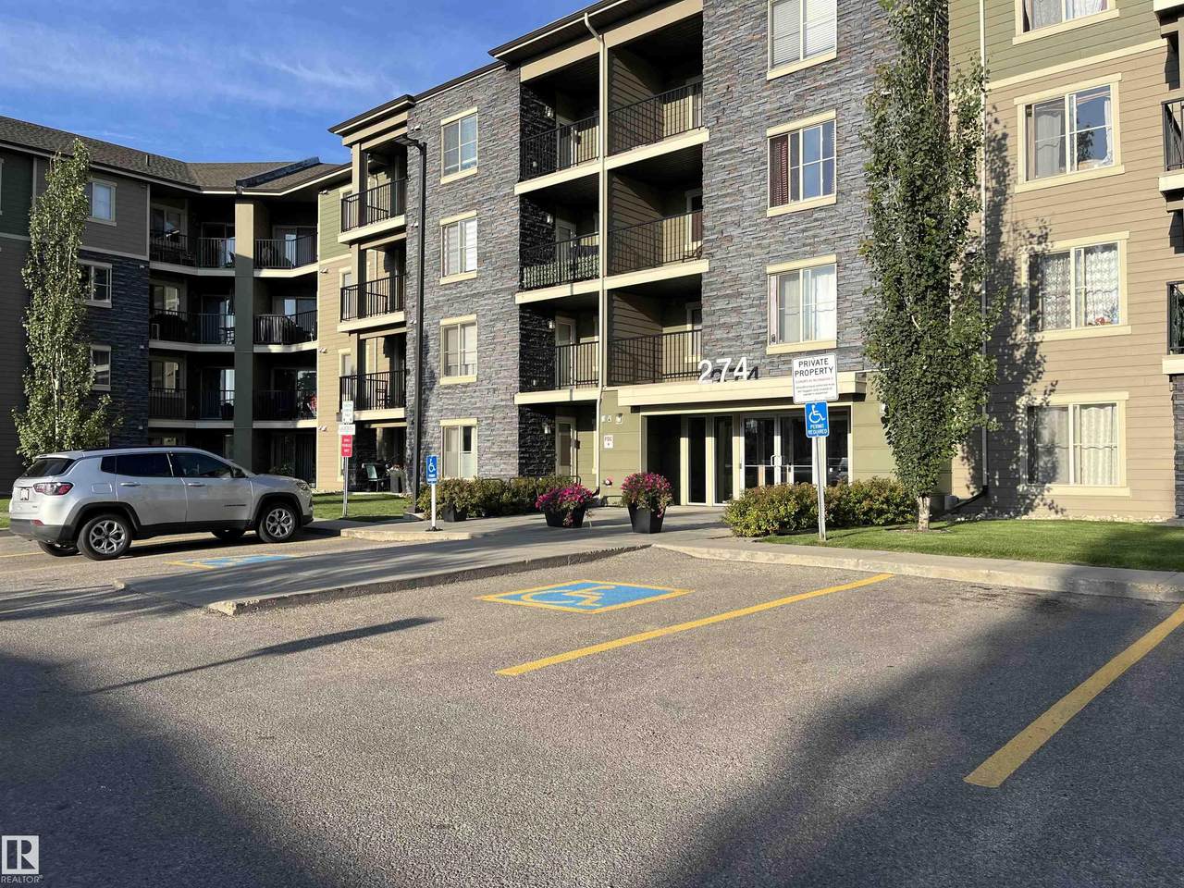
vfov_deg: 53.1
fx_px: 889
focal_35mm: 26
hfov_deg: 67.3
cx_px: 592
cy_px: 444
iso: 50
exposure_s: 1/2268
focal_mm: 5.1
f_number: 1.6
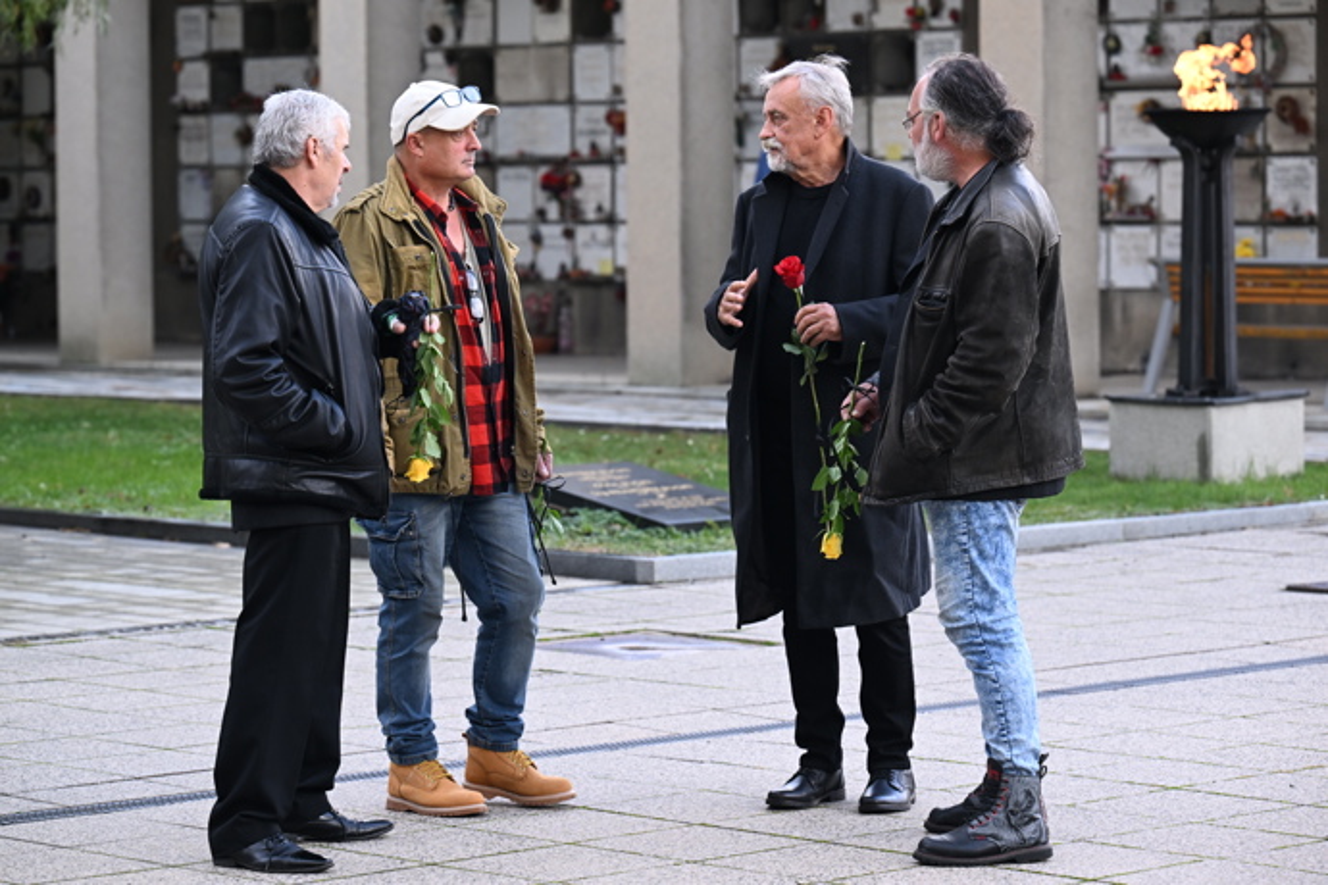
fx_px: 4611
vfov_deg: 11.0
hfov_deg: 16.4
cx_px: 664
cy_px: 442
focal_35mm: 125
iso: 1250
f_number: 5
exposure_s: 1/640
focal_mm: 125
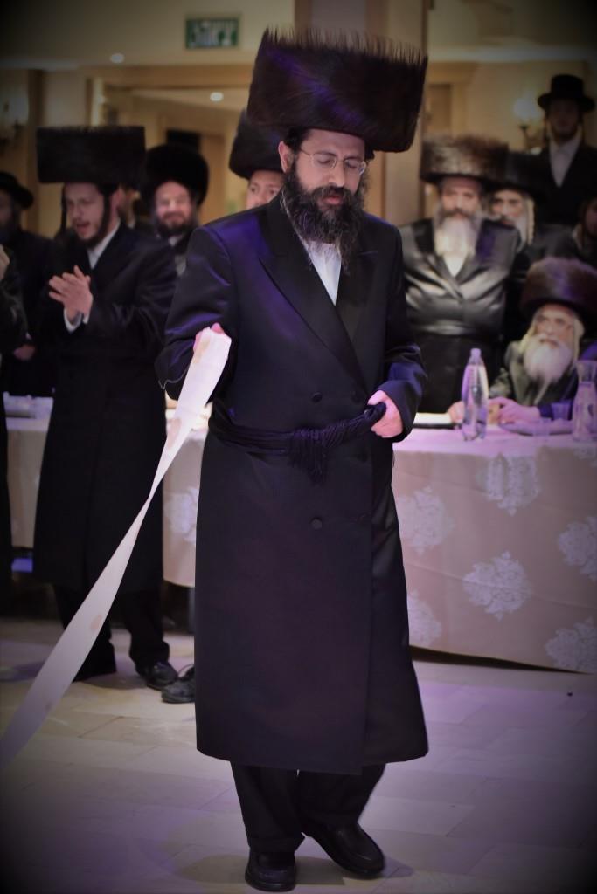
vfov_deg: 28.8
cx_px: 298
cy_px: 447
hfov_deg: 19.5
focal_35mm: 70
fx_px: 1741
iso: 2500
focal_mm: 70
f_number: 2.8
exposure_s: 1/125
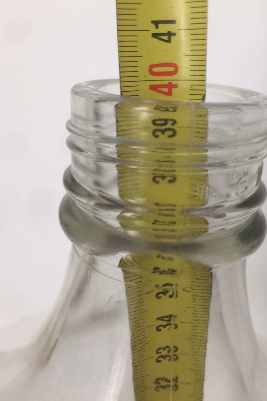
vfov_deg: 57.2
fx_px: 367
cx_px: 138
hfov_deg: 39.9
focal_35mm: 33
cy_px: 193
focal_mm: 4.15
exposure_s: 1/33
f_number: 2.2
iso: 40
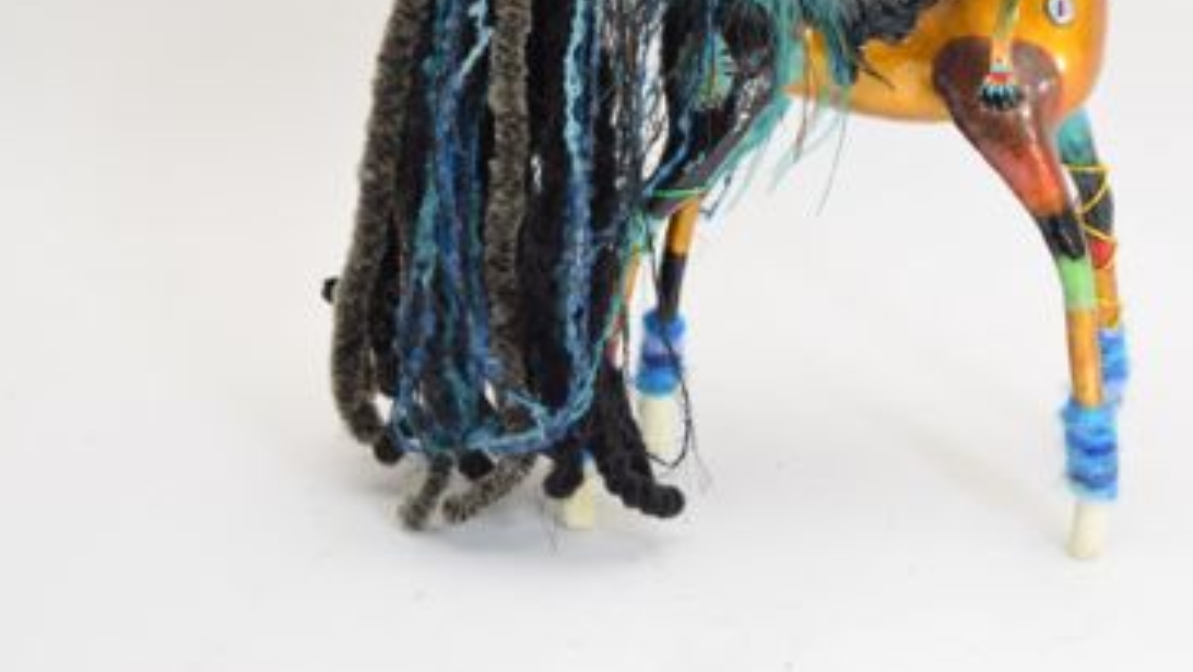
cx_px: 803
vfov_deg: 12.7
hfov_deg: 22.6
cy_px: -2
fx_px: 2974
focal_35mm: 94
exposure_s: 1/100
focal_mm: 34
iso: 400
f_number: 5.6
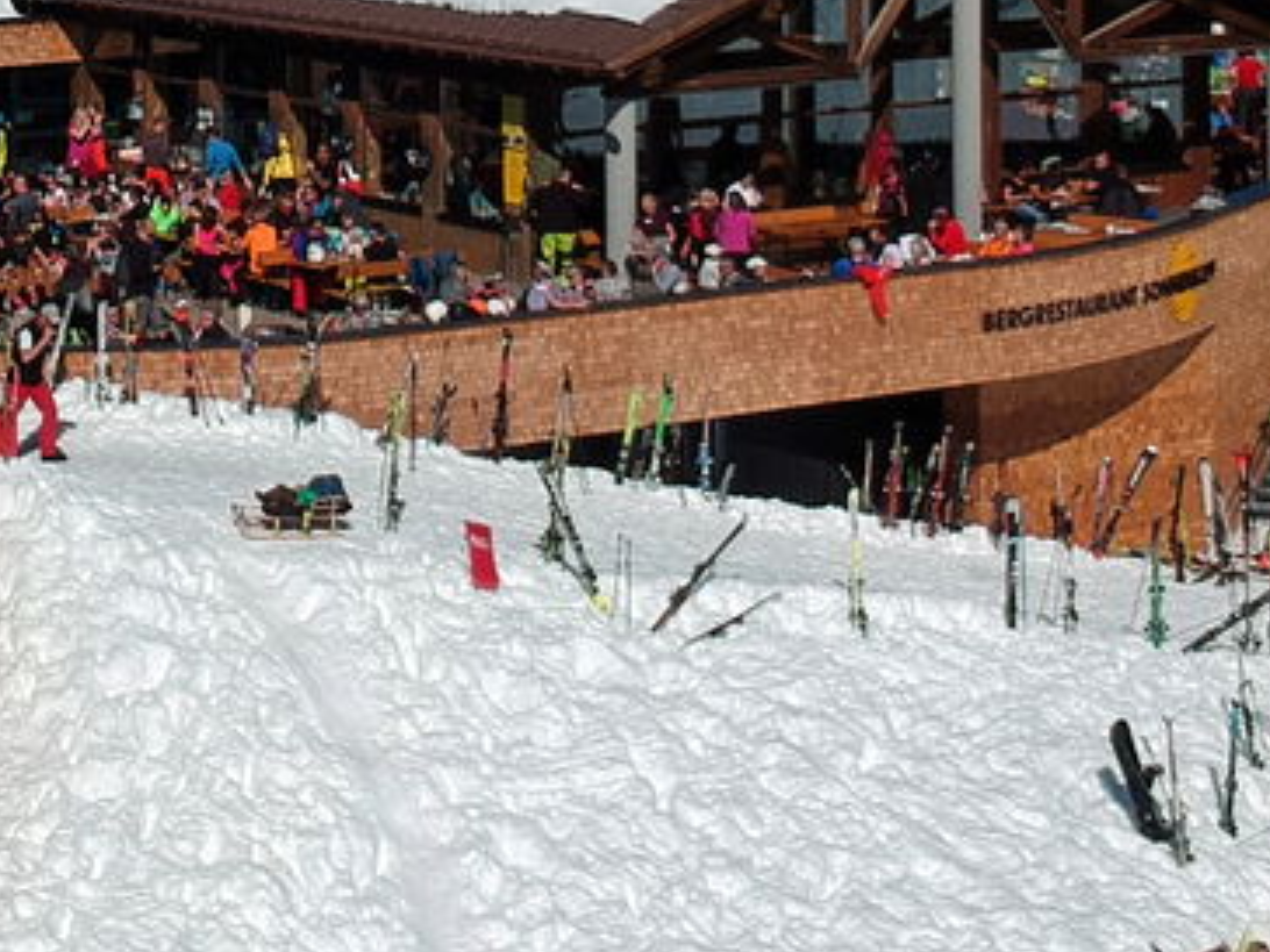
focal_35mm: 110
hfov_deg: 17.7
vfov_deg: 13.0
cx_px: 265
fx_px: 4036
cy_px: -269
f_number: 2.6
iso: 104
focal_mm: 4.49
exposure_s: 1/5000
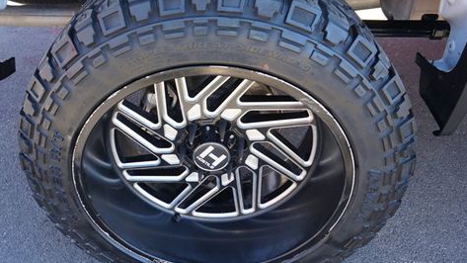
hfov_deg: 57.6
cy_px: 111
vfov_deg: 34.6
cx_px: 189
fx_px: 421
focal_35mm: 34
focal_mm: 16
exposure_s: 1/60
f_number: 4
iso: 125
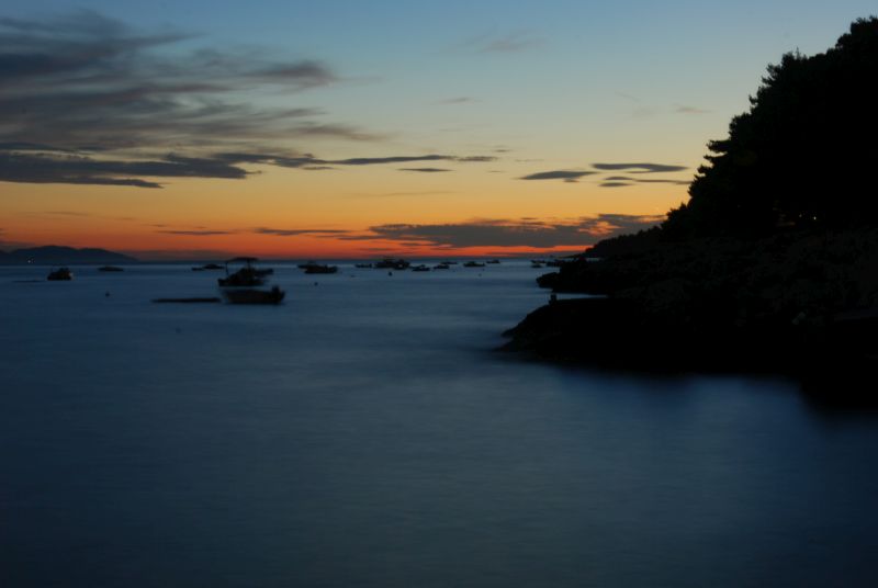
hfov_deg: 28.0
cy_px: 294
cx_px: 439
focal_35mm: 72
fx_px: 1759
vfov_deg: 19.0
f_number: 16
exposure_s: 30
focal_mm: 48
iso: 100
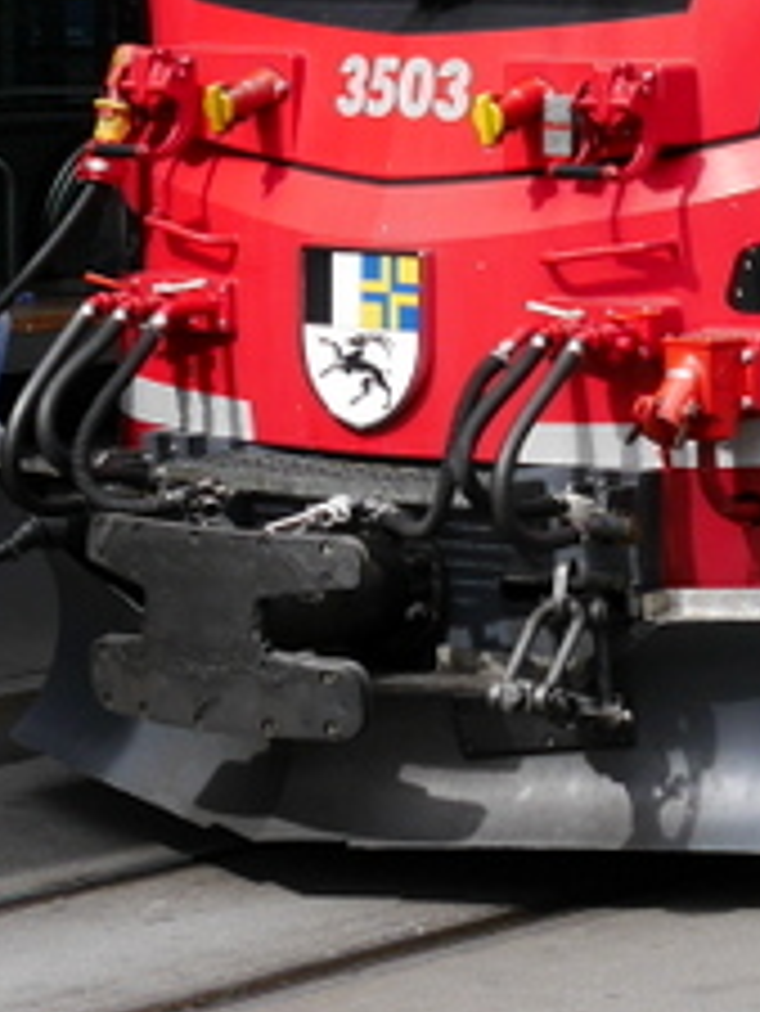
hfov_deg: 8.3
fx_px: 4943
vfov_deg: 11.6
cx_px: 1569
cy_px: 139
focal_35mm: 169
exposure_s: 1/200
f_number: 6.3
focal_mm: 19
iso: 160
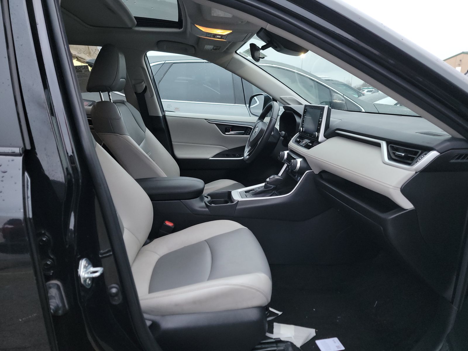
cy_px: 176
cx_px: 234
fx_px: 324
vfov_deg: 56.8
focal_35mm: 24
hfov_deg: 71.6
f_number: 1.8
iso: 767
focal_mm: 6.7
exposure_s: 1/30
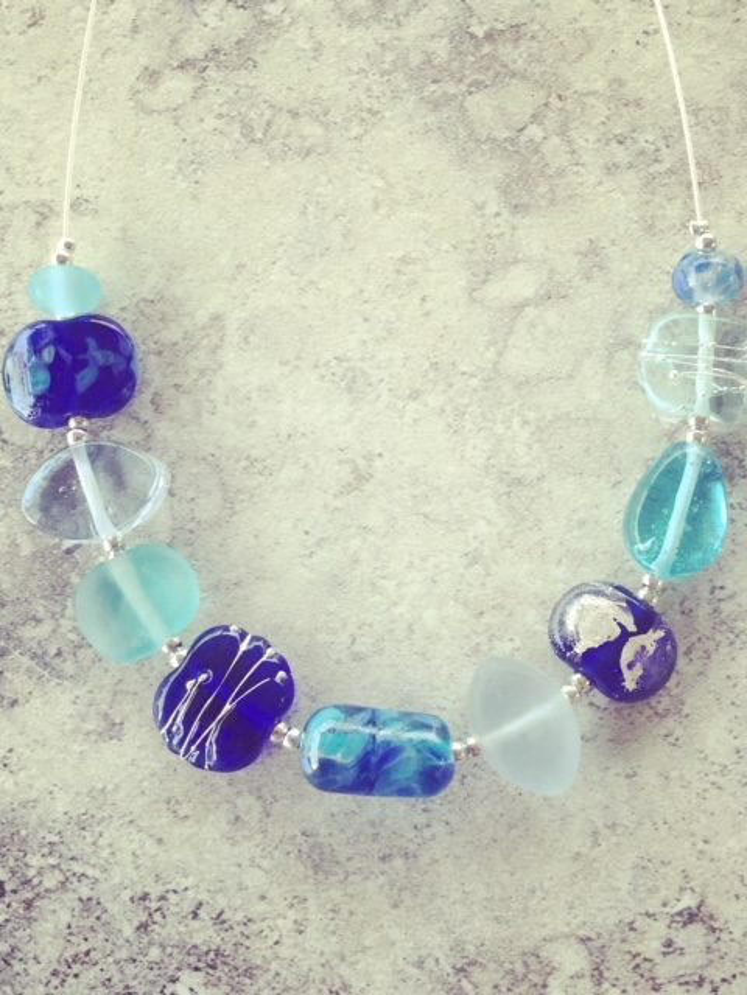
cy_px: 498
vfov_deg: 47.9
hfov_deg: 36.8
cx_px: 374
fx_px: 1122
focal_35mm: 39
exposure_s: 1/33
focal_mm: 4.15
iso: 50
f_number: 2.2
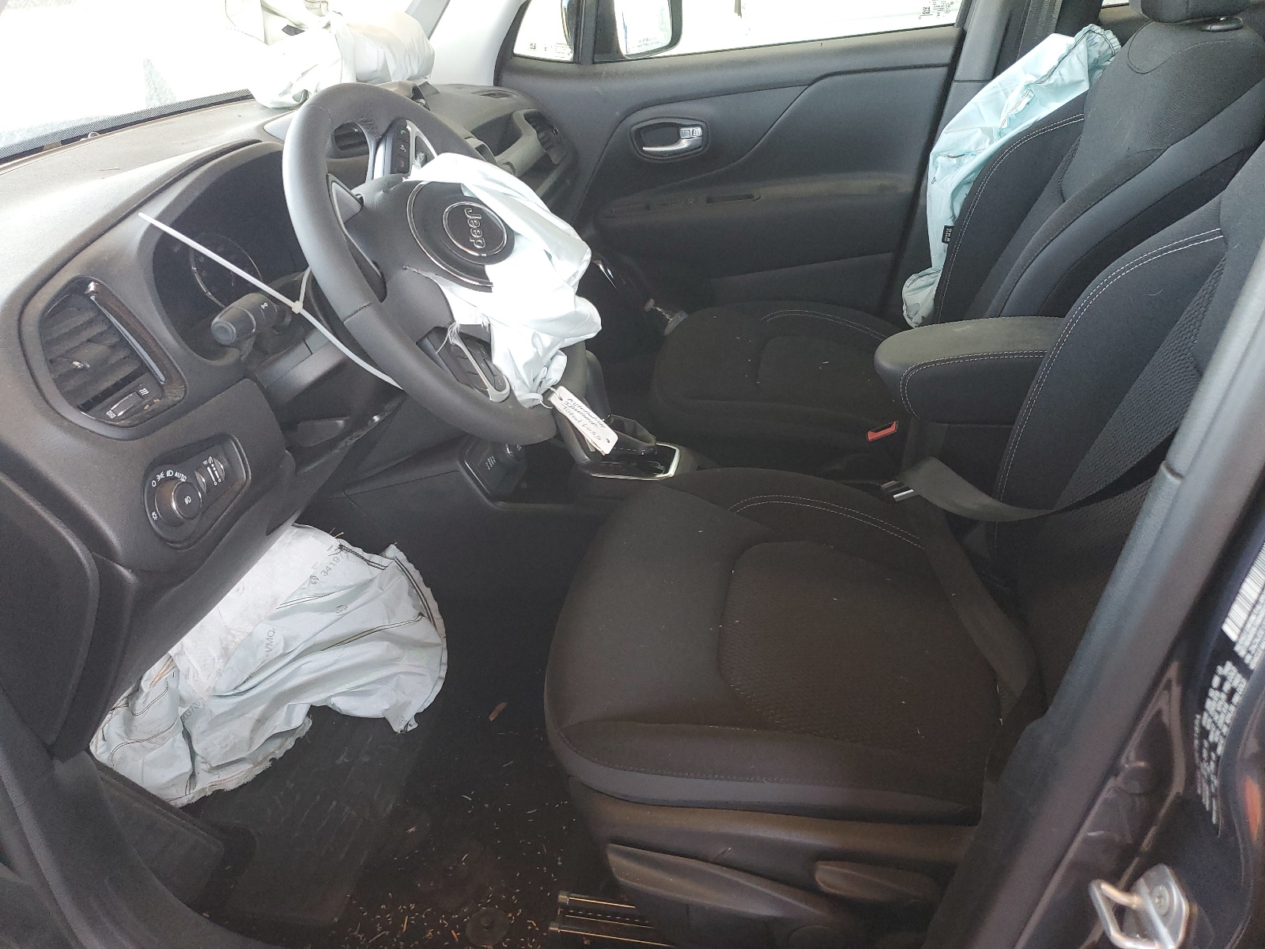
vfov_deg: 53.1
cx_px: 632
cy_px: 474
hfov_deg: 67.3
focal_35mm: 26
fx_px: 950
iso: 165
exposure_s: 1/60.2
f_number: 1.5
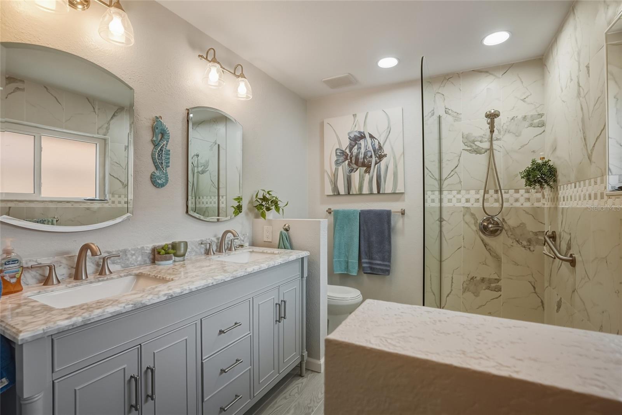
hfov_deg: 96.7
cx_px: 311
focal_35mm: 16
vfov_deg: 73.8
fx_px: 277
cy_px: 208
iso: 640
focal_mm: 16
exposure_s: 1/800
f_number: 9
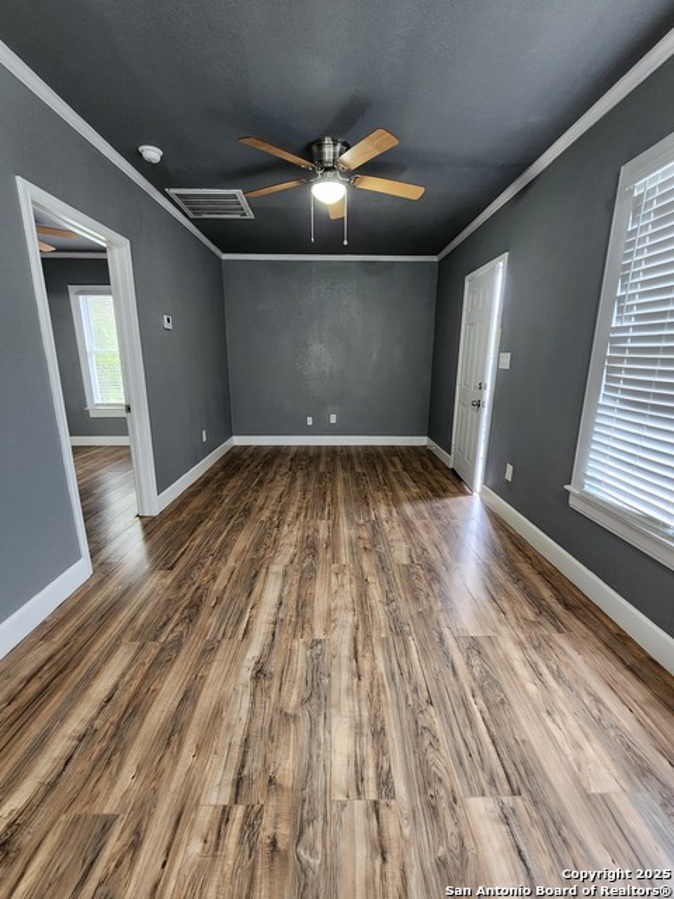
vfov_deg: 106.2
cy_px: 450
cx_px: 337
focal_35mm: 13
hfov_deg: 89.9
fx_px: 337
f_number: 2.2
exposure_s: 1/30
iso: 400
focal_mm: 2.2
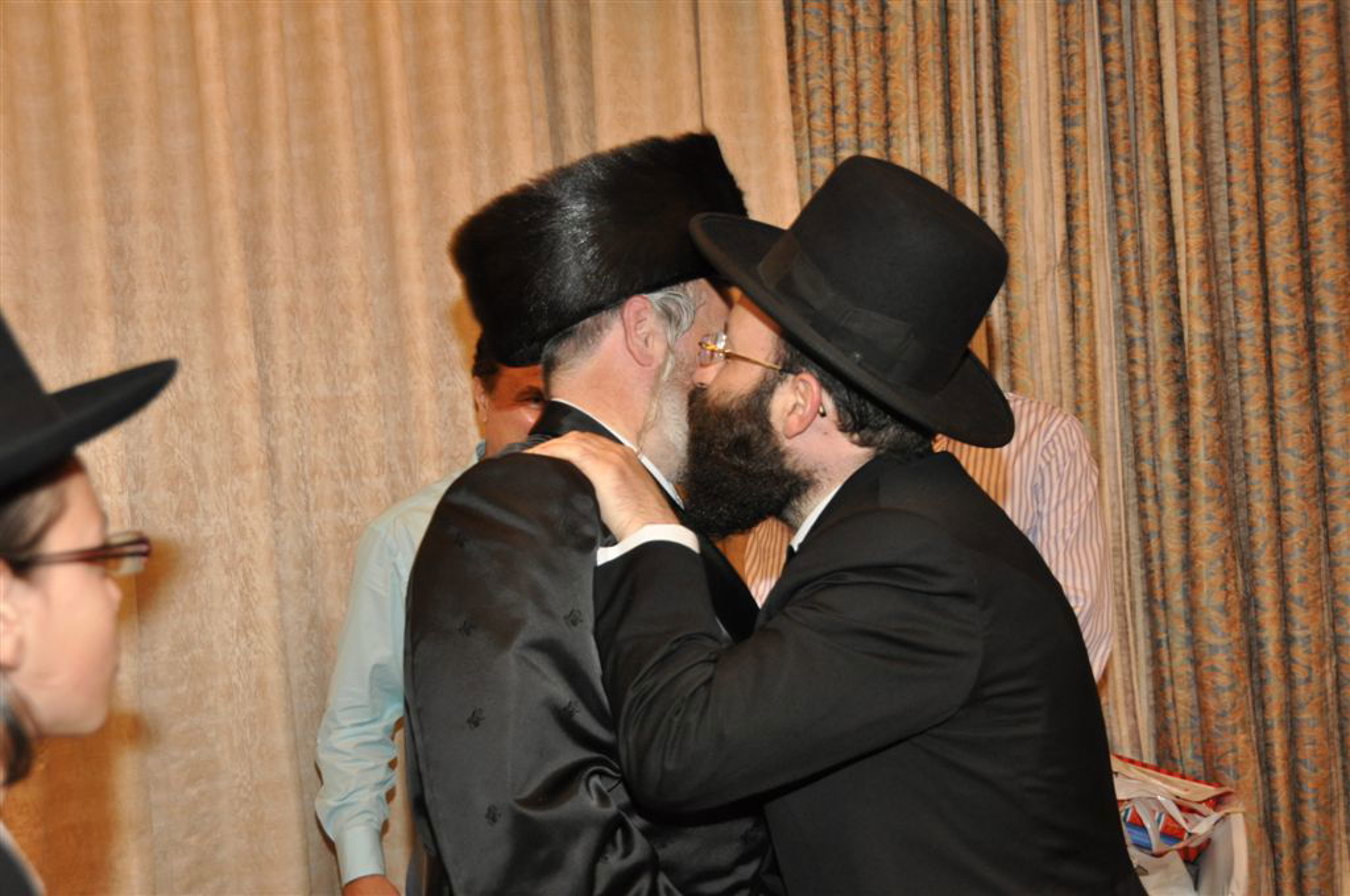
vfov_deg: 28.0
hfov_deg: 41.2
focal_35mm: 48
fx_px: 1798
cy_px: 448
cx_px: 675
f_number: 4
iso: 800
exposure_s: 1/60
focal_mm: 32
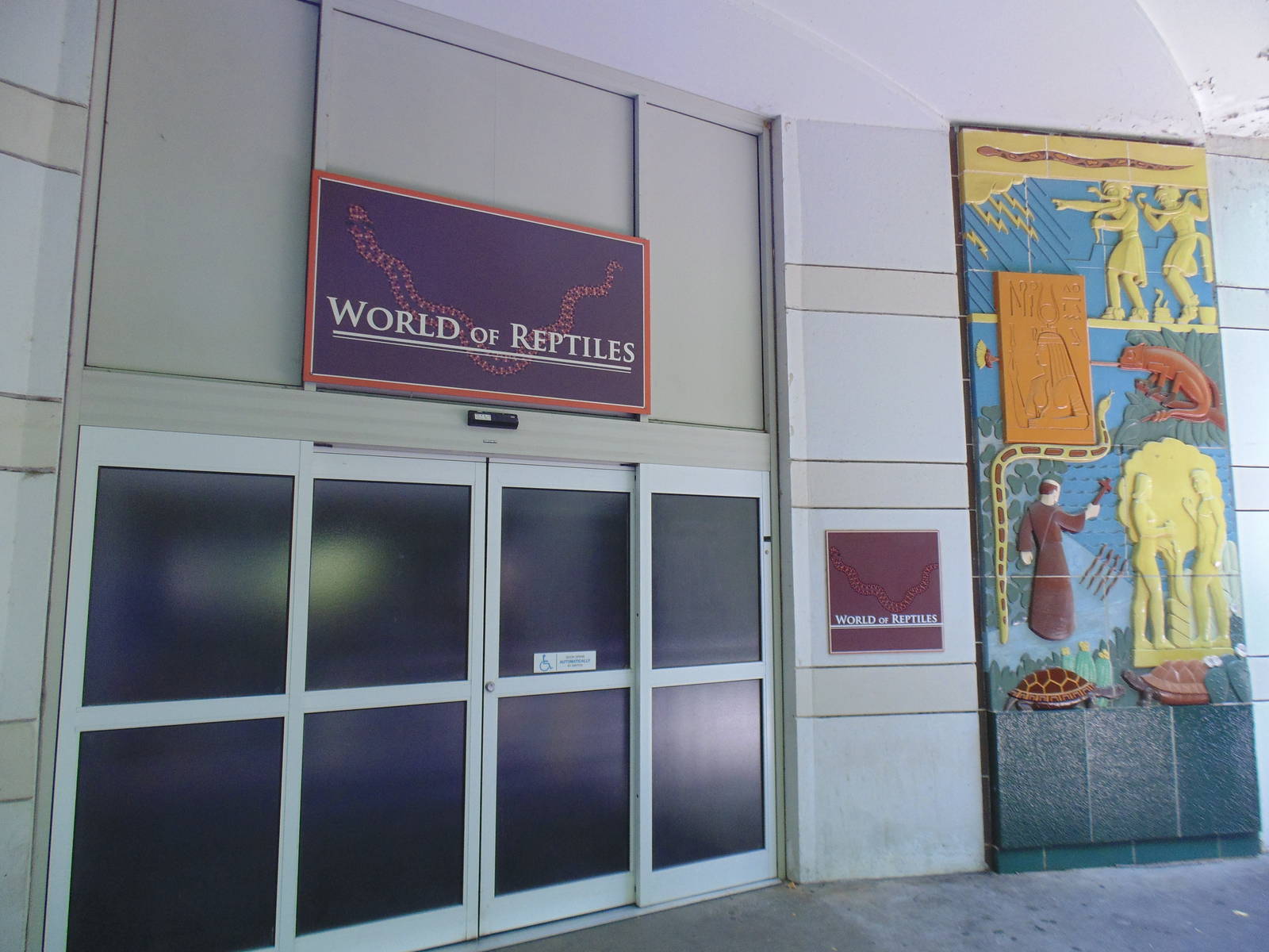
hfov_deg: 76.4
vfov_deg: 61.1
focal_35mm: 22
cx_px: 634
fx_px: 807
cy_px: 476
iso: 100
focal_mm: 4
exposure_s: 1/30
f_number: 3.1
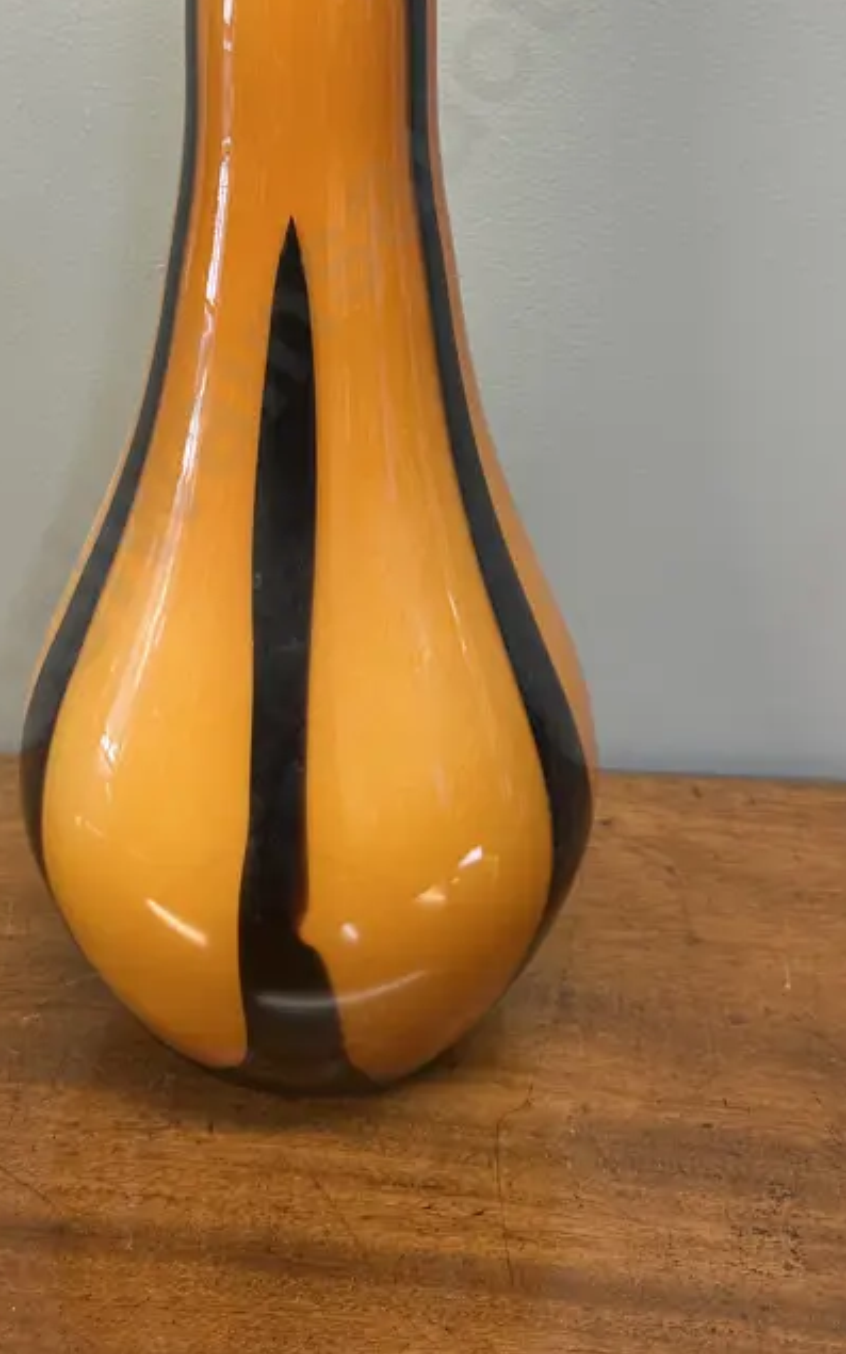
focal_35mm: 41
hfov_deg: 31.1
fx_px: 1512
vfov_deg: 45.9
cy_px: 288
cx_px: 322
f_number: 1.78
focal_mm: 6.86
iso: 200
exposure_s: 1/50
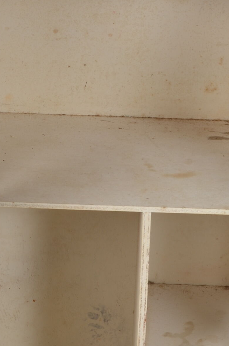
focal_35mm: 234
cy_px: 186
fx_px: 2242
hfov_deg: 5.8
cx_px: 167
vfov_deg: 8.8
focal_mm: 50
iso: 100
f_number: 14
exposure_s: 1/125
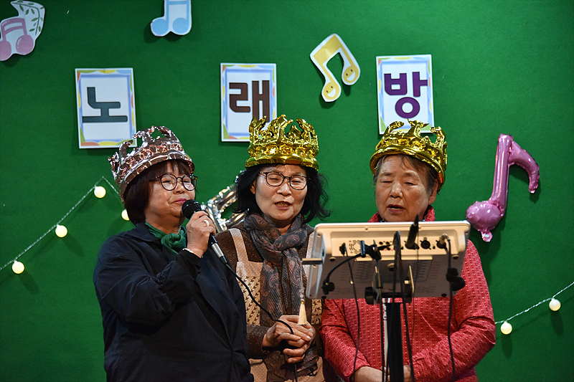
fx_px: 2311
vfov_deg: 9.5
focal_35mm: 145
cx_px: 287
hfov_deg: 14.2
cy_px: 191
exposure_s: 1/125
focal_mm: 145
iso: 5000
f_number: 5.6
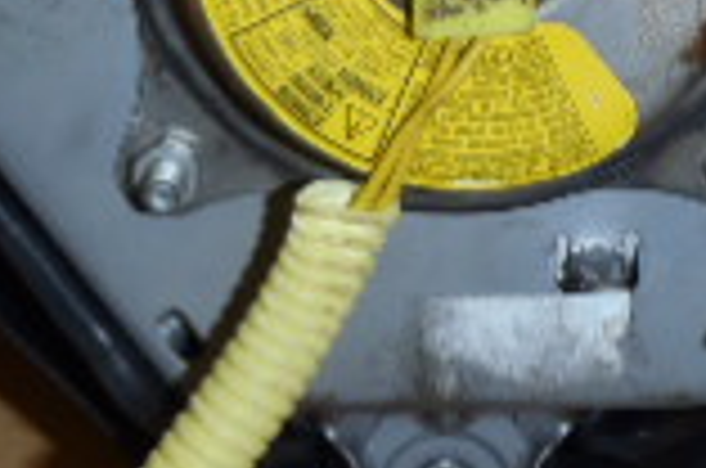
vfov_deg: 11.4
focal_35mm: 119
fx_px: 2329
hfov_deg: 17.2
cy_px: 40
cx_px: 387
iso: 100
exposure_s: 1/30
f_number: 3.9
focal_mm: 5
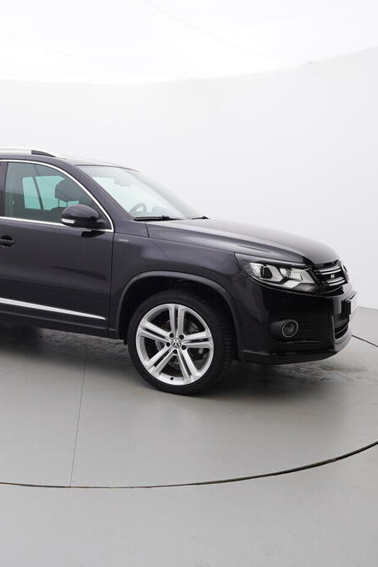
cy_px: 282
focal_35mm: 35
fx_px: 548
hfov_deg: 36.9
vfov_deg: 54.7
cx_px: 80
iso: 200
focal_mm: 15
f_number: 5
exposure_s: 1/80
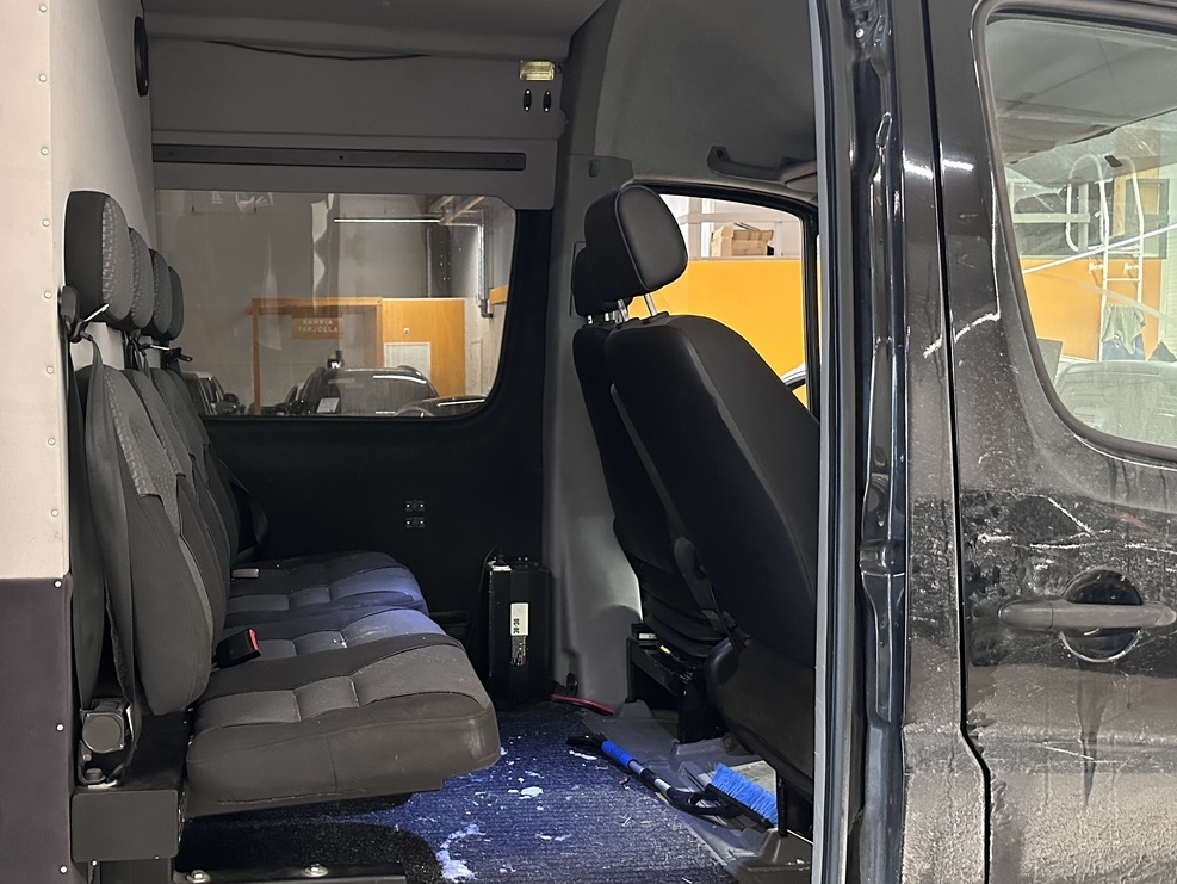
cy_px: 466
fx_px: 1190
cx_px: 378
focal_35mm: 35
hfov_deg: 51.5
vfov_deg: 40.7
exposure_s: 1/35
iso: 1000
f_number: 1.78
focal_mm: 6.86
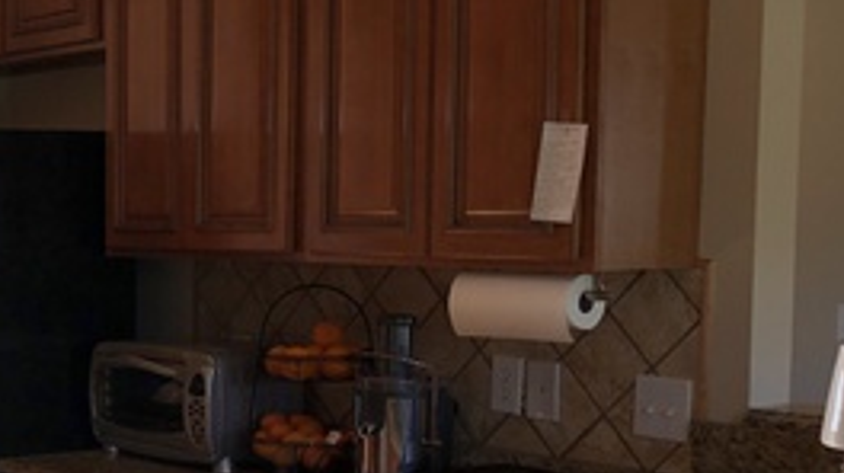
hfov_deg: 27.2
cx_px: -24
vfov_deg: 16.4
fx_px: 1632
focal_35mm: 73
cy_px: 366
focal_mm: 3.99
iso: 25
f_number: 1.8
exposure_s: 1/120
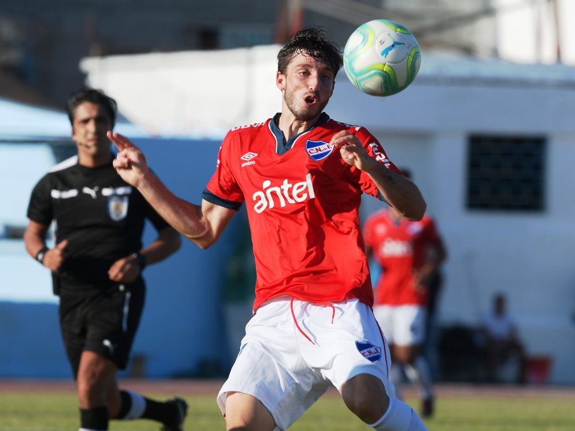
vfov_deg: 2.3
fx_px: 10814
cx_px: 296
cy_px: 216
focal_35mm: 651
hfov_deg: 3.0
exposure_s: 1/640
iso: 200
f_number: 8
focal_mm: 400
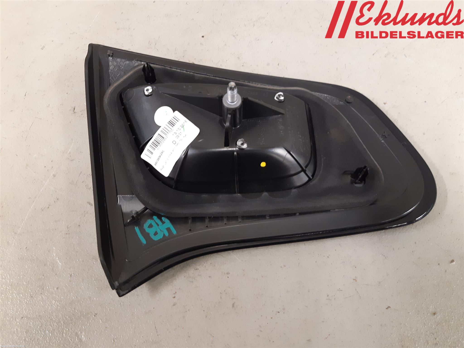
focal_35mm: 26
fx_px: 349
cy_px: 174
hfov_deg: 67.3
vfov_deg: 53.1
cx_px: 232
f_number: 1.7
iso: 250
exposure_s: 1/33
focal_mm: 3.93
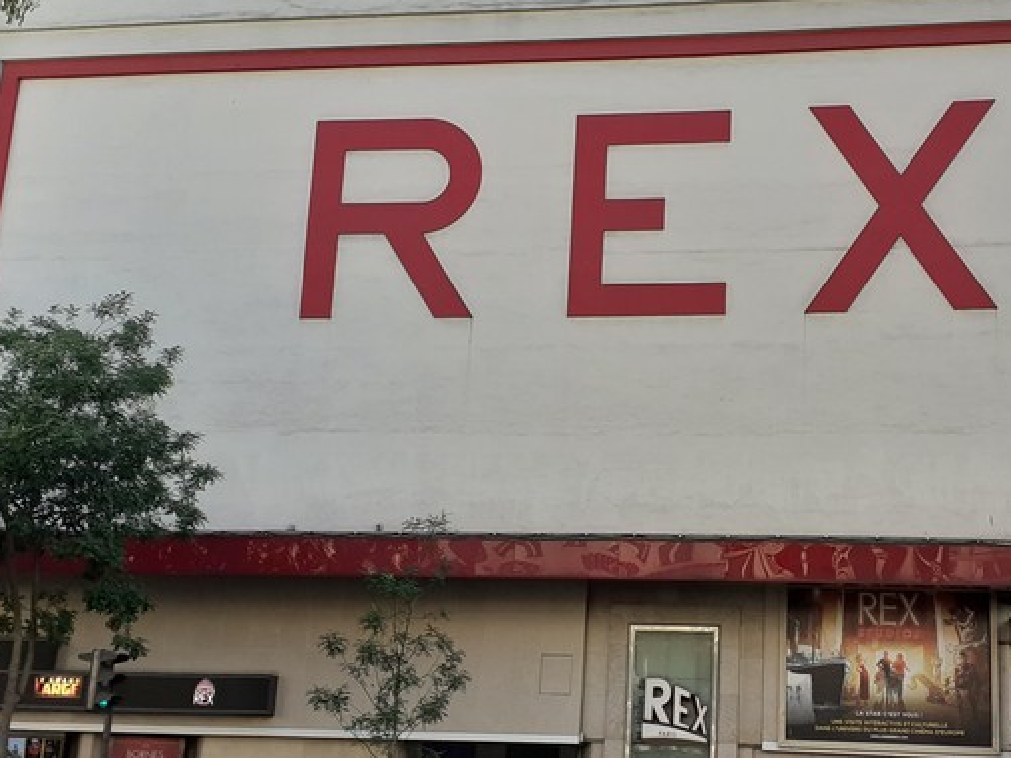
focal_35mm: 51
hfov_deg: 37.1
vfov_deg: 28.5
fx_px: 1490
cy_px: 468
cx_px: 673
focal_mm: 3.6
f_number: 1.9
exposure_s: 1/2358
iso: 40
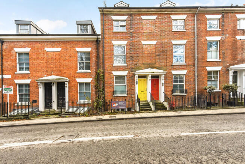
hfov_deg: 104.2
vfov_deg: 81.3
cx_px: 122
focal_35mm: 14
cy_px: 82
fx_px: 95
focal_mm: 14
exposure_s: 1/160
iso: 400
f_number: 8
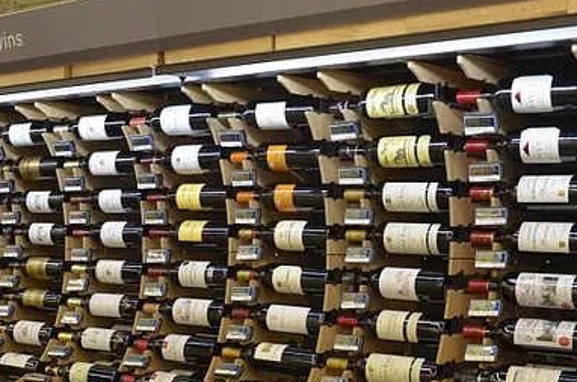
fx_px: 1056
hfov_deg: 30.5
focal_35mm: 66
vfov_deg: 20.3
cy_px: 308
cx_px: 222
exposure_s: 1/60
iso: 400
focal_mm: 24
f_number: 4
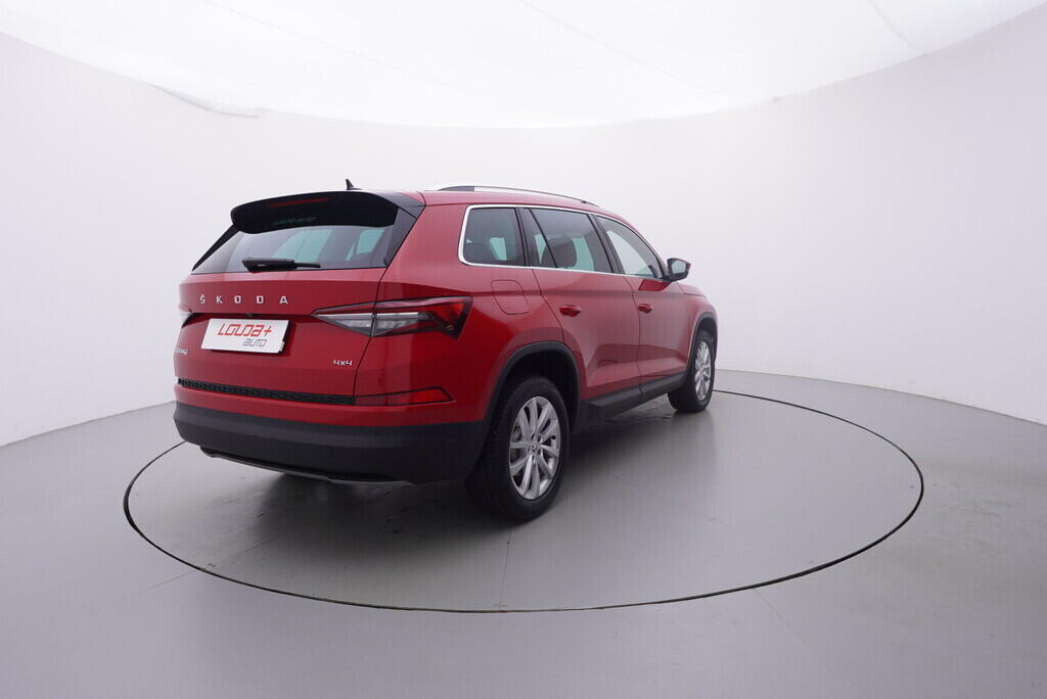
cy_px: 350
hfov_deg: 77.3
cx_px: 524
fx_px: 655
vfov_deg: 56.2
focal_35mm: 22
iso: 200
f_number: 5
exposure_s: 1/80
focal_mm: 15
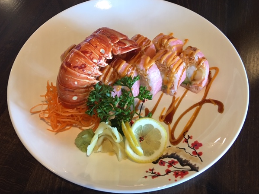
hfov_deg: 58.4
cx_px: 133
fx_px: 232
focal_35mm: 31
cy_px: 95
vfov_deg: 45.4
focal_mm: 4.15
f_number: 2.2
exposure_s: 1/15
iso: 50
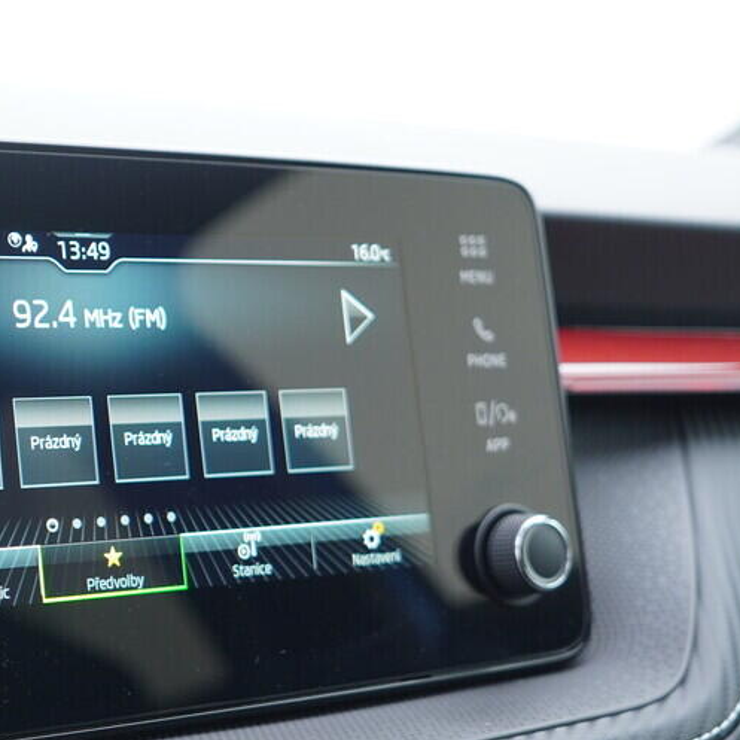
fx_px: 1524
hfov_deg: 26.1
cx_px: 21
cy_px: 406
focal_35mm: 63
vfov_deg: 27.3
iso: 250
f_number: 2.8
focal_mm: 24
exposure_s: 1/40
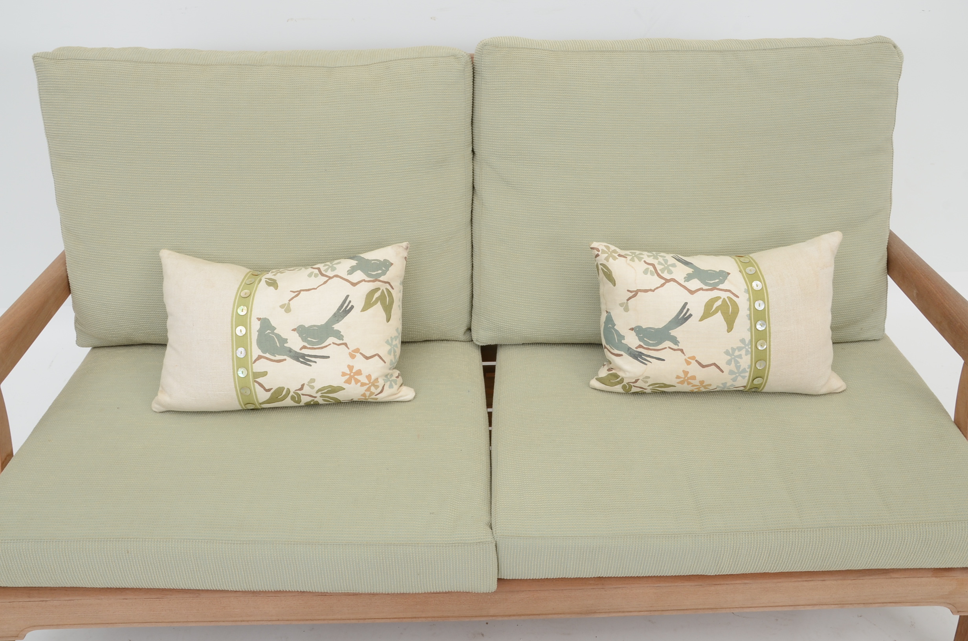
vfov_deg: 39.8
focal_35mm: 33
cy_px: 320
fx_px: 885
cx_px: 484
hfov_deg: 57.3
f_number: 11
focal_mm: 22
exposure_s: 1/125
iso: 320
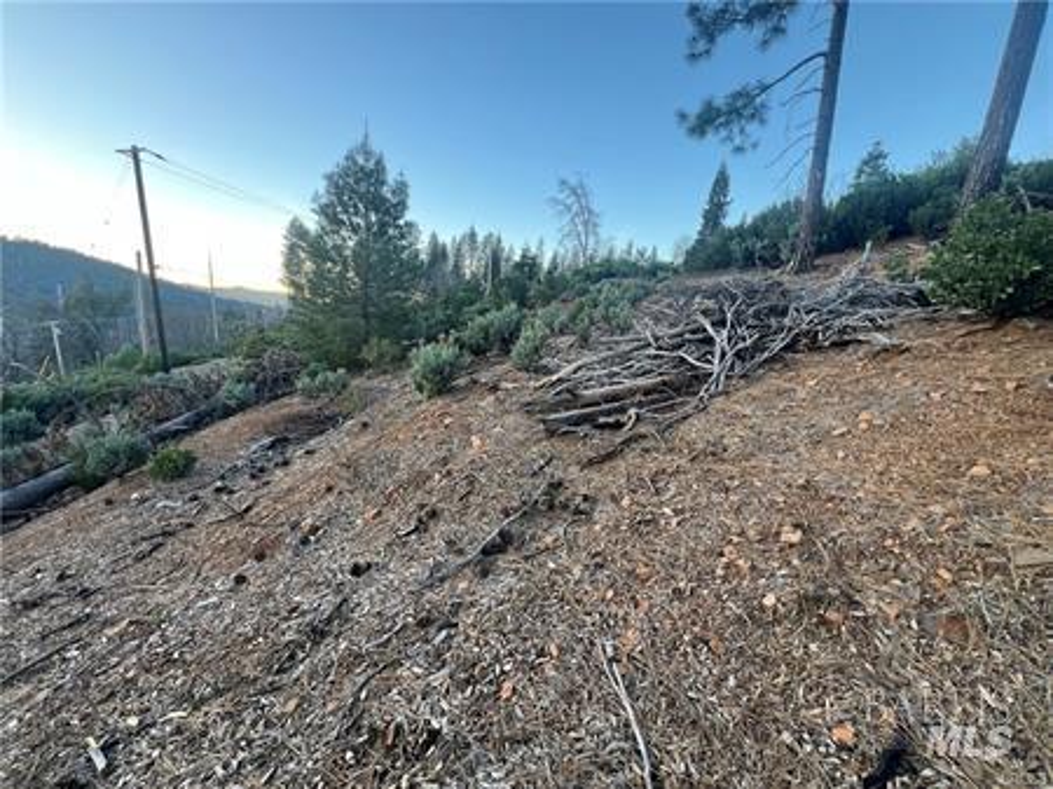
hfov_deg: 106.2
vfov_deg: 89.9
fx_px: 395
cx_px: 526
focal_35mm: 13
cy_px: 394
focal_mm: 1.57
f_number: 1.8
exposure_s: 1/99
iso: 50
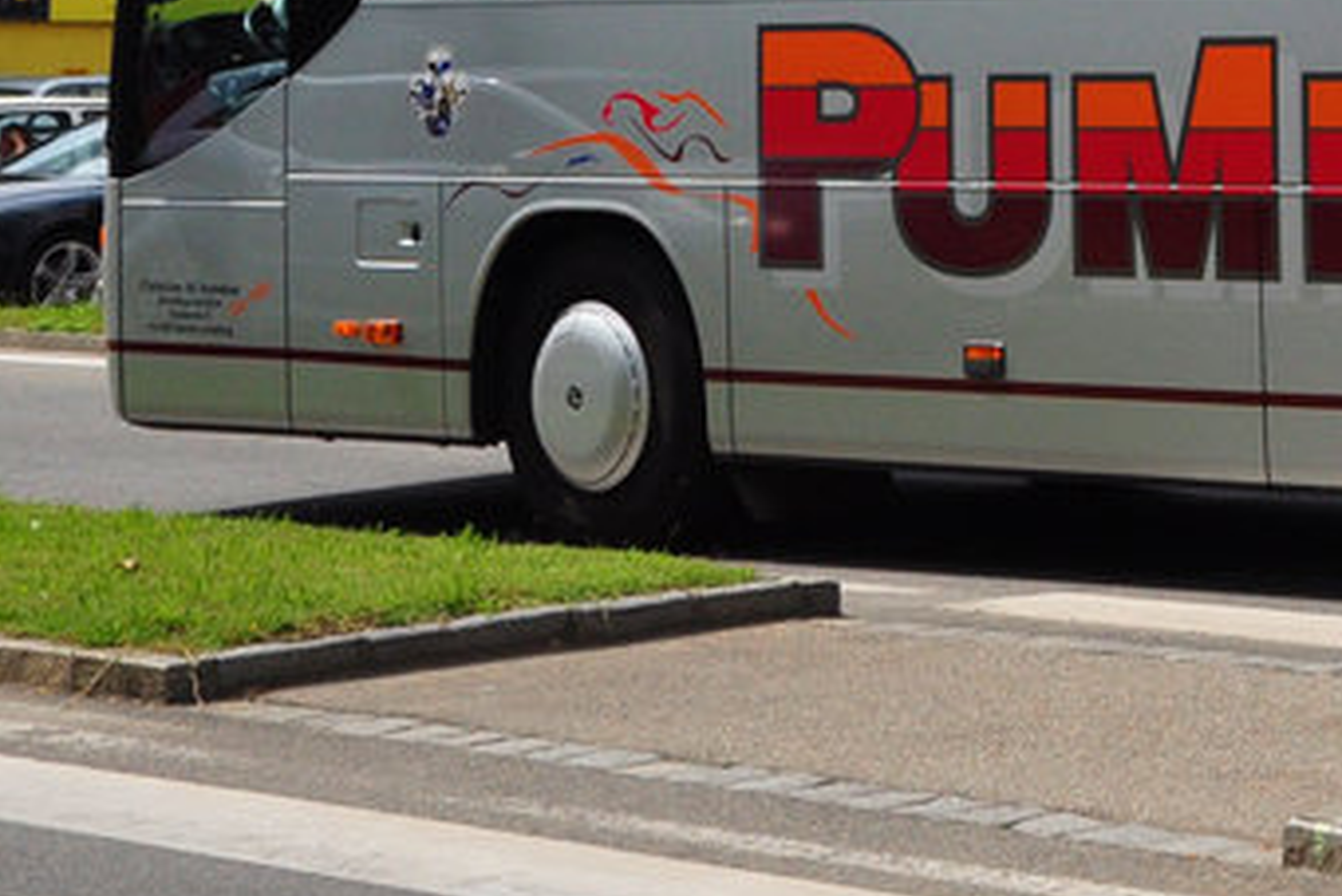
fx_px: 4736
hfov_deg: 15.3
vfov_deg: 10.5
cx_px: 1764
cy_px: -416
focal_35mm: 127
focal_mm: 24
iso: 500
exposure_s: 1/4000
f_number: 5
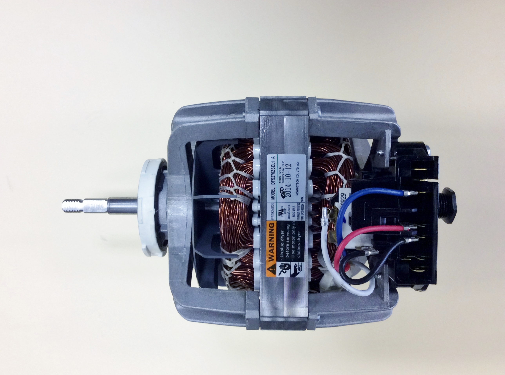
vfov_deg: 44.0
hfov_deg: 57.0
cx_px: 252
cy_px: 188
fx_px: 465
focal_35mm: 32
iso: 80
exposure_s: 1/24
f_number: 2.4
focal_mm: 3.3
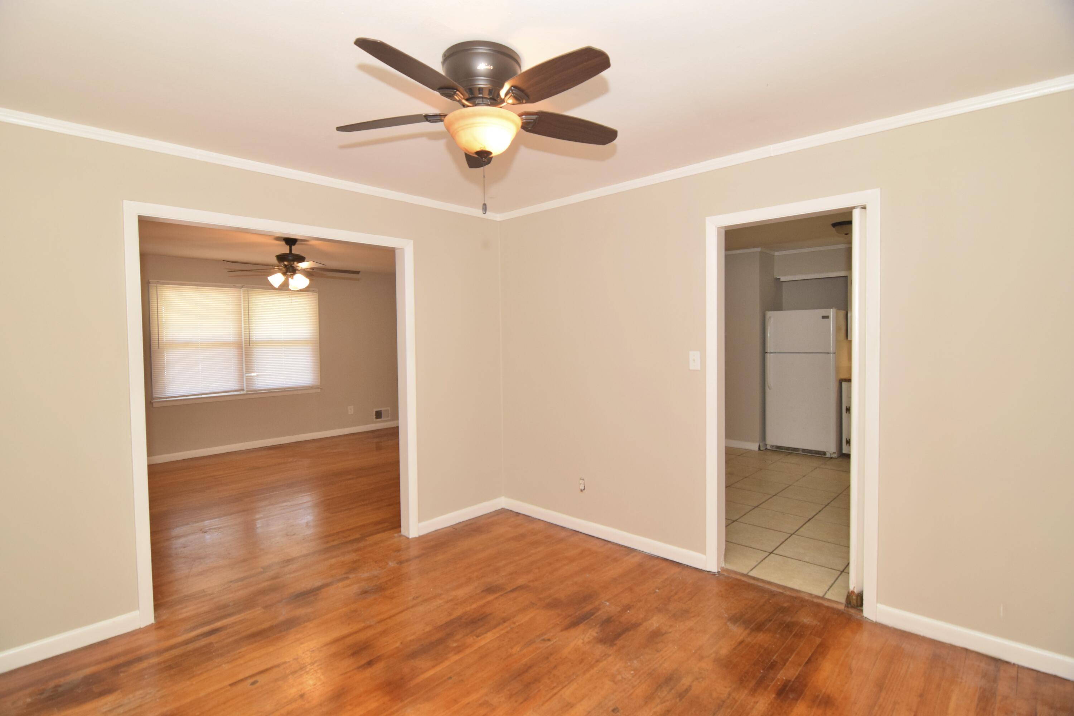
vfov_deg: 72.1
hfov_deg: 95.0
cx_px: 537
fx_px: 492
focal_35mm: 16
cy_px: 358
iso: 800
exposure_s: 1/80
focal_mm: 11
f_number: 4.5
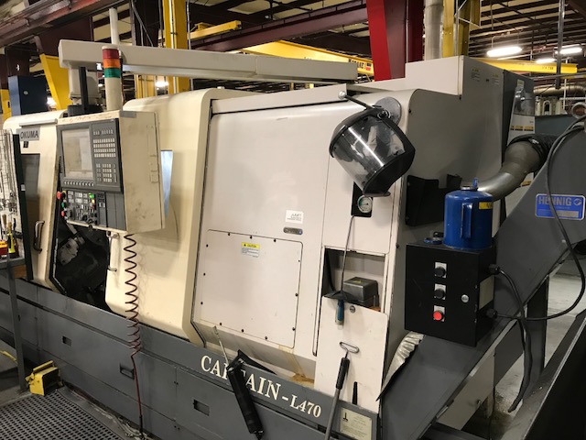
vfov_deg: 49.7
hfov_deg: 63.4
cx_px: 293
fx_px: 474
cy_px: 220
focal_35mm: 28
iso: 50
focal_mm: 3.99
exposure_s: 1/15
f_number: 1.8
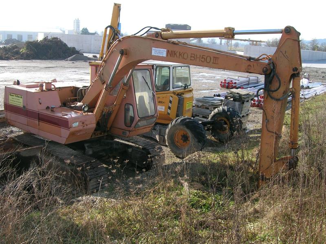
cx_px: 163
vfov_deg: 40.7
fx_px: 330
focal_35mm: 35
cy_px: 122
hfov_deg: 52.6
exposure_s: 1/158
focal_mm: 5.4
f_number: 4.8
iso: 50
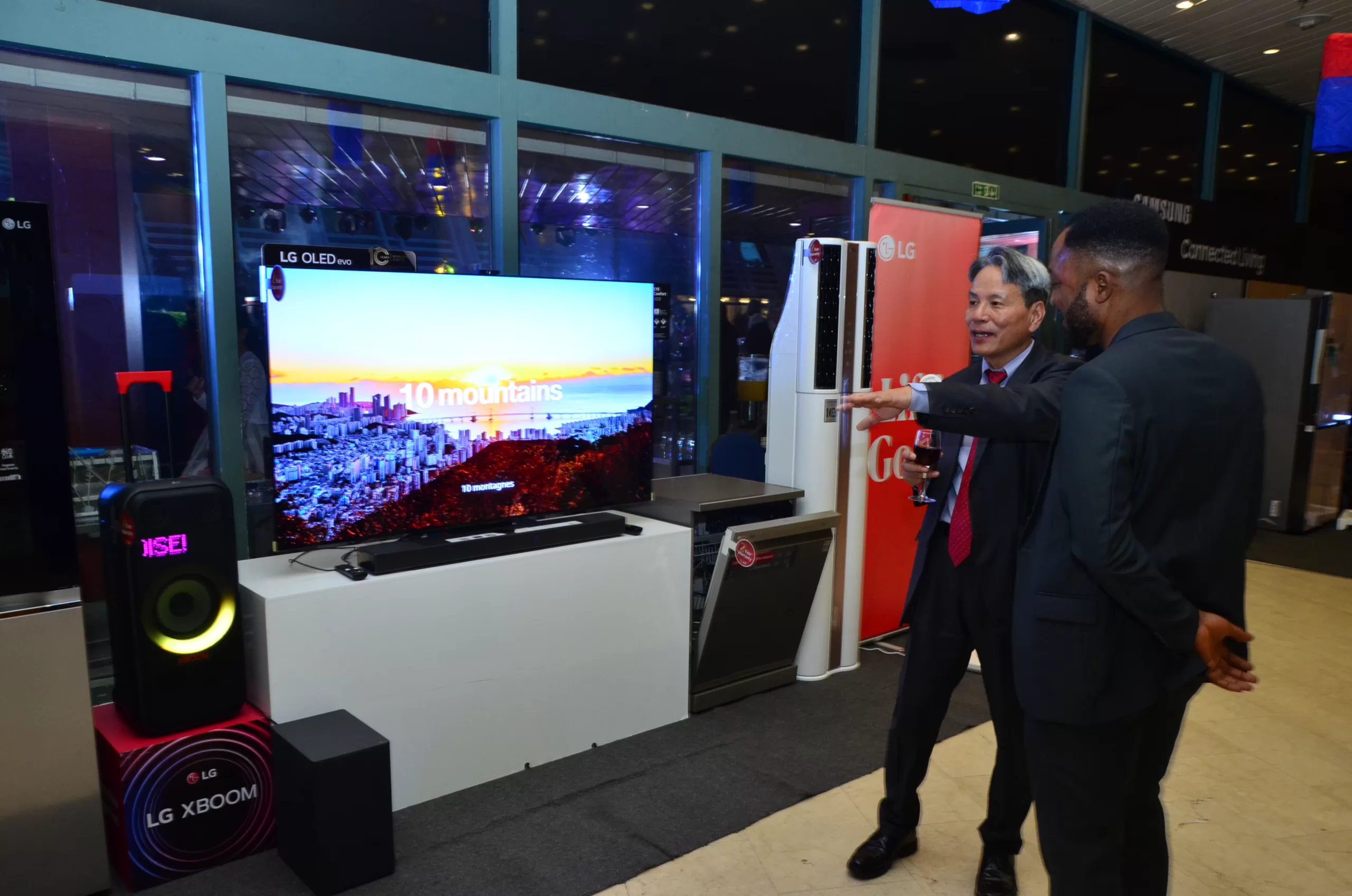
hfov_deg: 67.5
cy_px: 448
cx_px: 676
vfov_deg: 47.7
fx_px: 1012
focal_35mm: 27
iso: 1000
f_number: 6.3
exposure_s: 1/25
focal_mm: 18
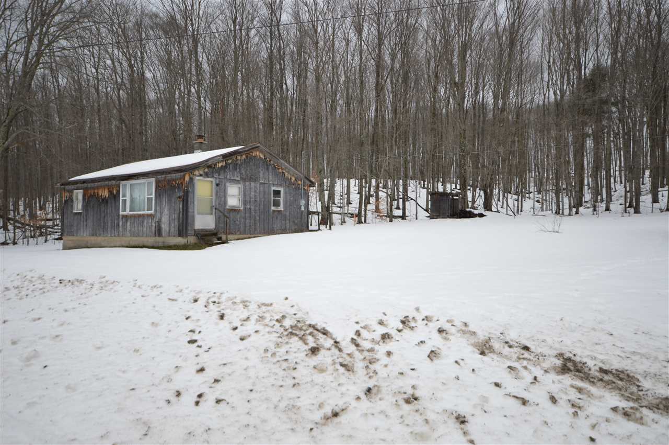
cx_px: 334
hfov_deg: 73.8
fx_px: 446
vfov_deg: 53.0
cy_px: 222
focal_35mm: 24
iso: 180
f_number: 5.6
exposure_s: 1/125
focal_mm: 16
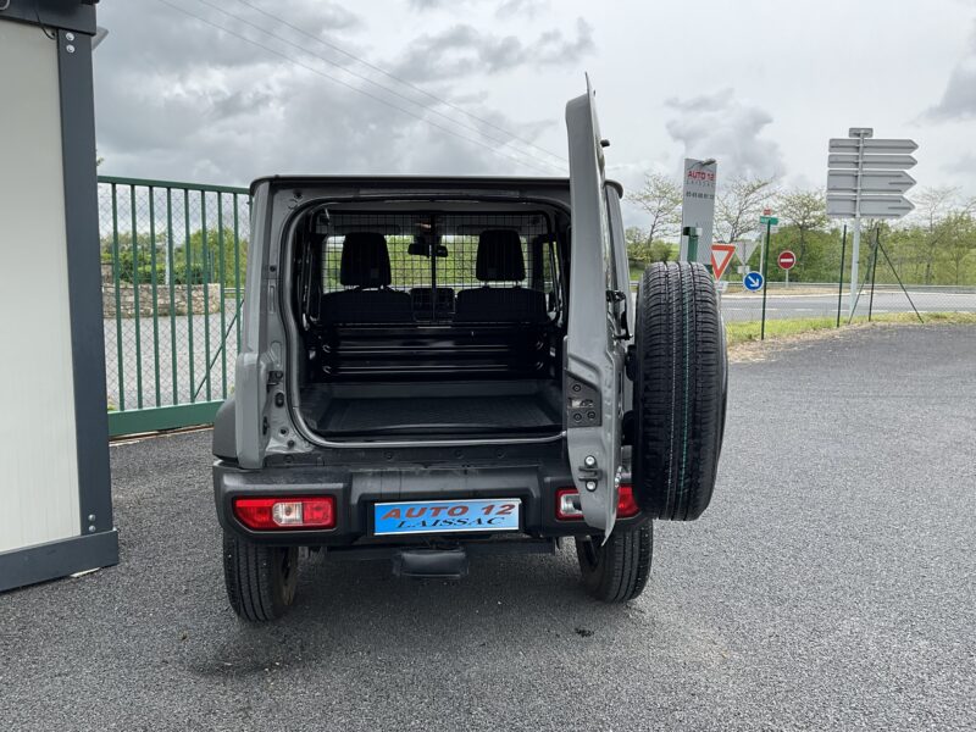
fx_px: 818
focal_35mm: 29
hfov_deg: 61.7
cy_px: 366
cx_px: 488
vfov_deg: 48.2
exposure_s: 1/842
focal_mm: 3
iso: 25
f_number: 1.8
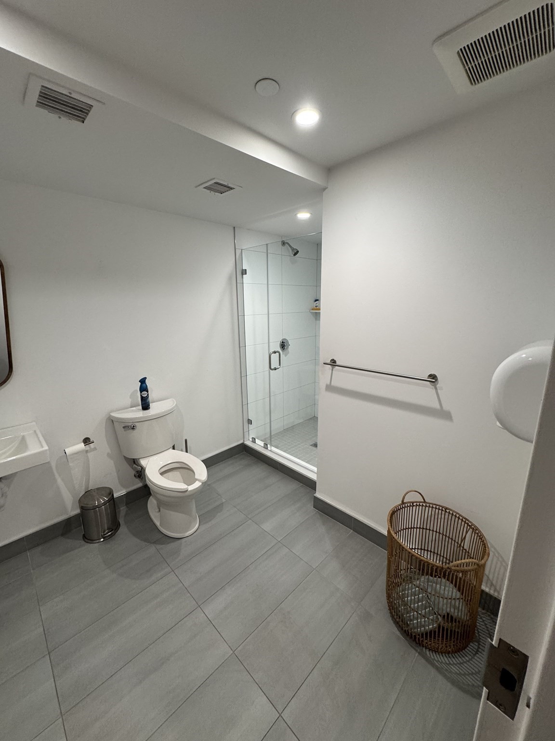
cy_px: 370
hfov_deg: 85.7
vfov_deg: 102.1
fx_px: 299
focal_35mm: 14
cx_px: 278
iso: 200
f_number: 2.2
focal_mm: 2.22
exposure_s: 1/100
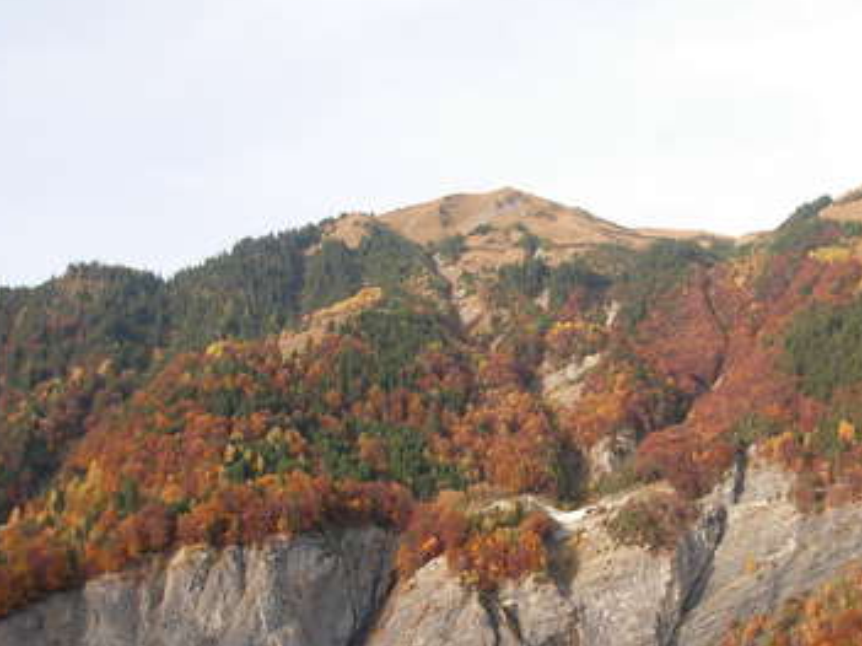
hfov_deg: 29.8
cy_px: 435
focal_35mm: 65
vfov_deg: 22.5
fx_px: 1618
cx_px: 508
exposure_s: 1/279
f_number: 2.9
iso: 79
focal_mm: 6.3
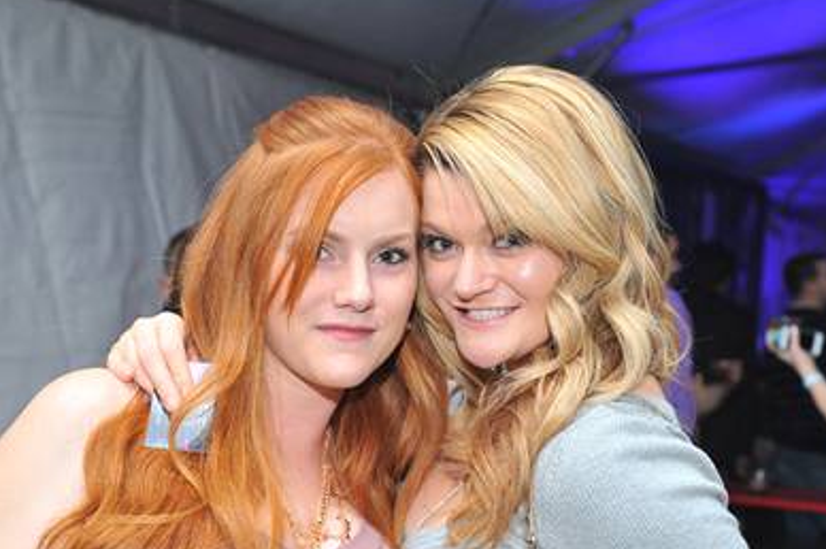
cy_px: 364
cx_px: 447
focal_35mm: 68
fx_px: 1559
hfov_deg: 29.7
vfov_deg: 19.9
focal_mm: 48
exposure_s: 1/100
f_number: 5
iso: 1250
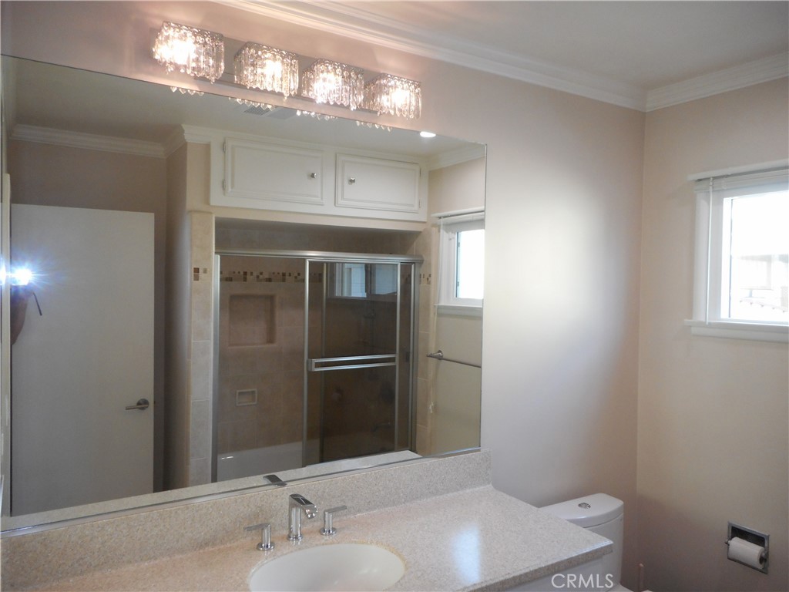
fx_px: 570
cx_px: 394
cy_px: 296
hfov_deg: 69.4
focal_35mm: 25
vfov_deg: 54.9
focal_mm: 4.5
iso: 180
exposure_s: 1/30
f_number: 3.7
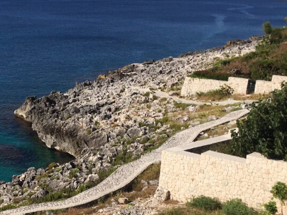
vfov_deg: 23.1
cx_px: 53
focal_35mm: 63
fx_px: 522
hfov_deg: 29.9
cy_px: 147
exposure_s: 1/2024
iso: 25
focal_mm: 4.15
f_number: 2.2
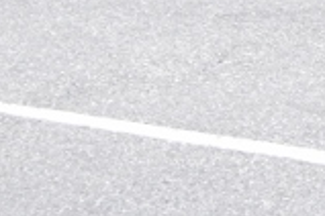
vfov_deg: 4.7
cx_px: 574
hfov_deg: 7.0
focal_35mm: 287
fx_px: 2591
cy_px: -298
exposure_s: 1/160
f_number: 6.3
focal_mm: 38
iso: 100
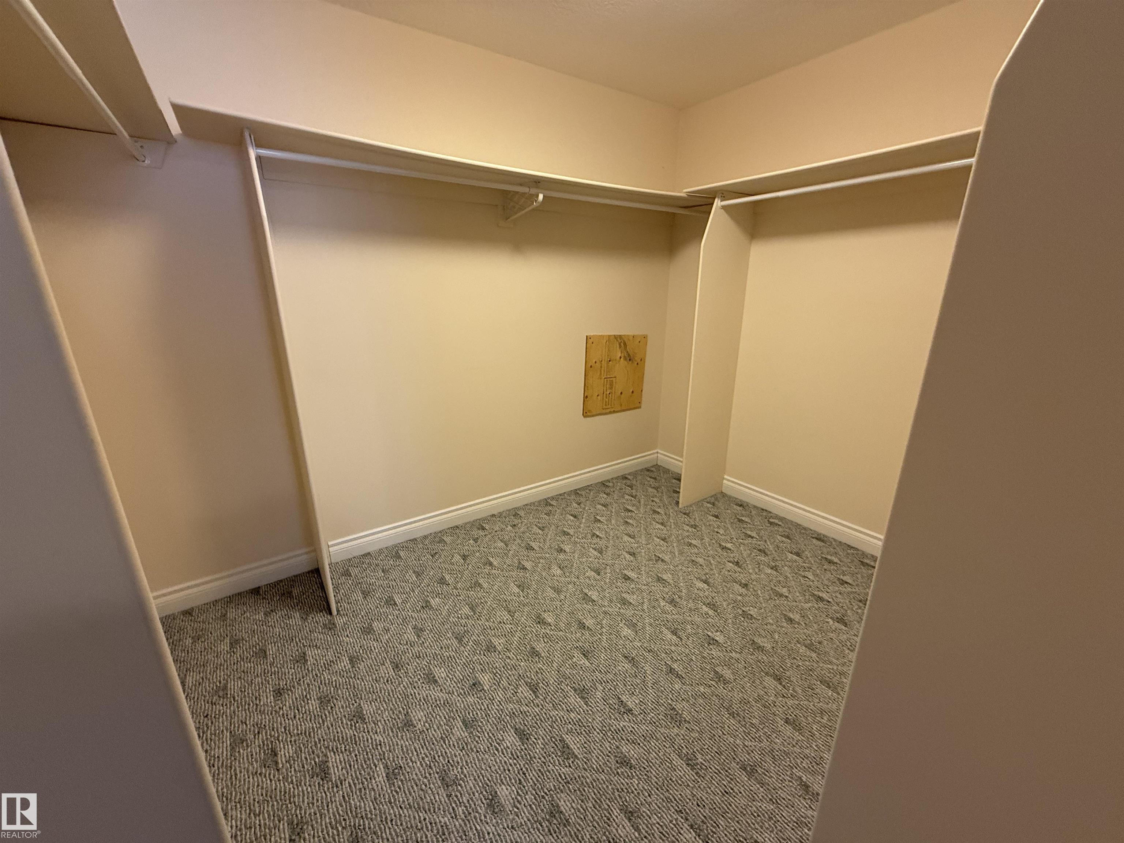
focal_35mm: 14
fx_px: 455
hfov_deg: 102.1
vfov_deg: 85.7
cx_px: 562
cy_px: 422
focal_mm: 2.22
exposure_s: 1/60
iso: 320
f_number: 2.2
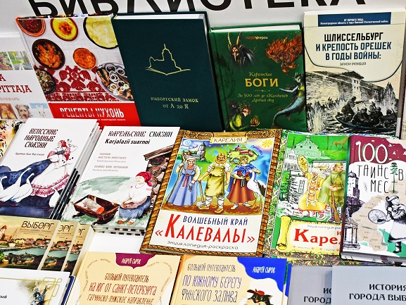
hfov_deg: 41.8
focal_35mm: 45
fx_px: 528
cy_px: 201
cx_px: 248
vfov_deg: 32.0
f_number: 3.5
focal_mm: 18
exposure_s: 1/125
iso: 1000
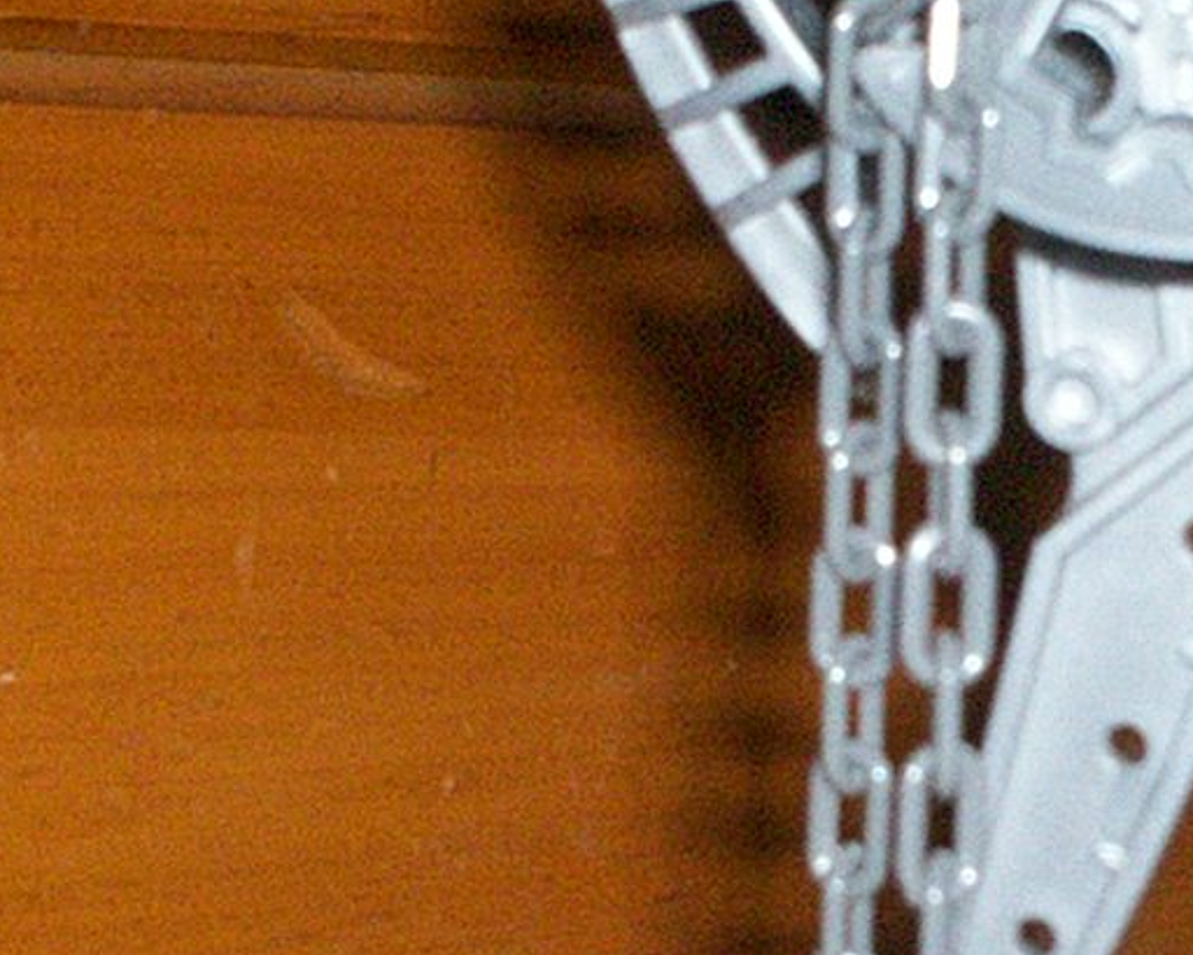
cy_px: 643
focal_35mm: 158
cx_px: 1240
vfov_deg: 9.8
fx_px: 5581
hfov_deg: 12.0
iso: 140
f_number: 4.5
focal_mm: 6
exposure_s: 1/60
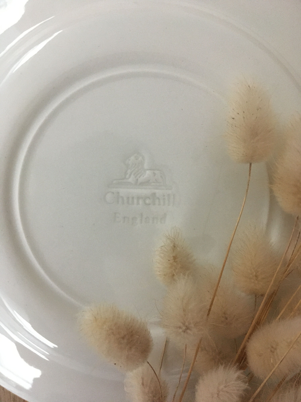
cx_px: 150
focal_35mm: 29
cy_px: 201
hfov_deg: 48.2
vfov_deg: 61.7
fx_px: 336
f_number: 2.2
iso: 250
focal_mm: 4.15
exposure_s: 1/17
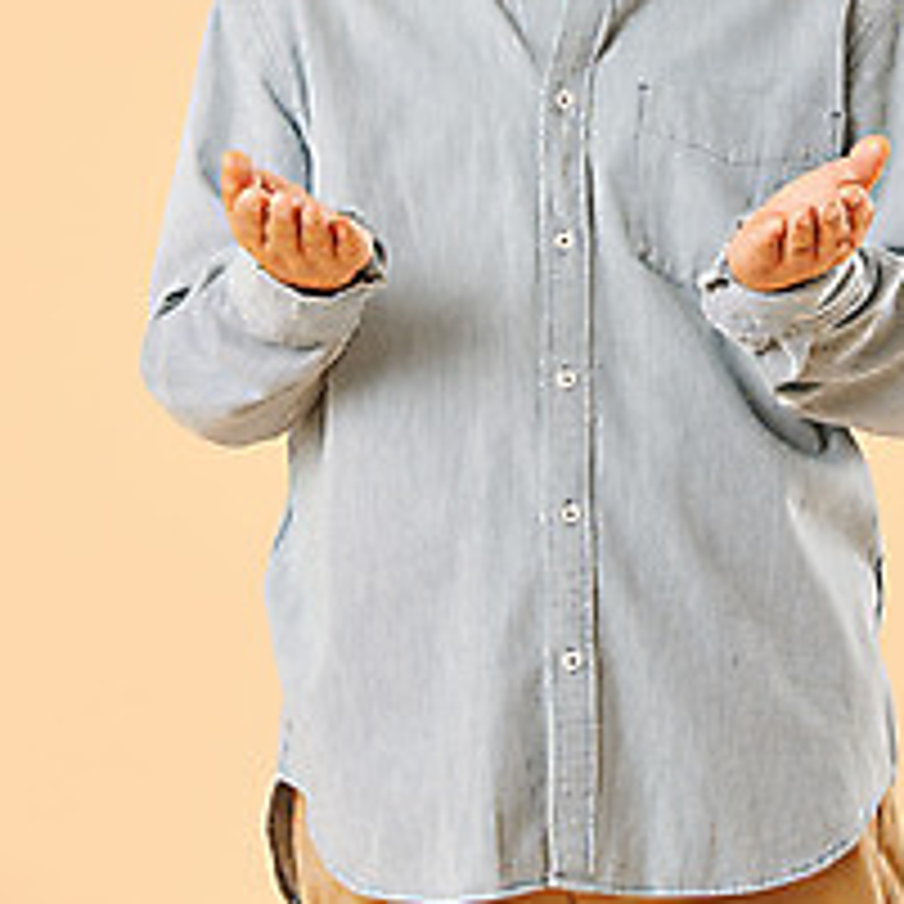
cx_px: 591
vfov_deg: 6.1
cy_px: 103
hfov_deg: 6.1
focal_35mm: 287
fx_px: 8480
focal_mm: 170
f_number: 8
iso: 100
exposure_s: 1/125
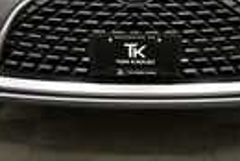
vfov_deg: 14.3
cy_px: -51
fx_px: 614
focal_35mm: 92
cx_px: 144
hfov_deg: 22.1
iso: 800
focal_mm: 20
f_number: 5.6
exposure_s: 1/125
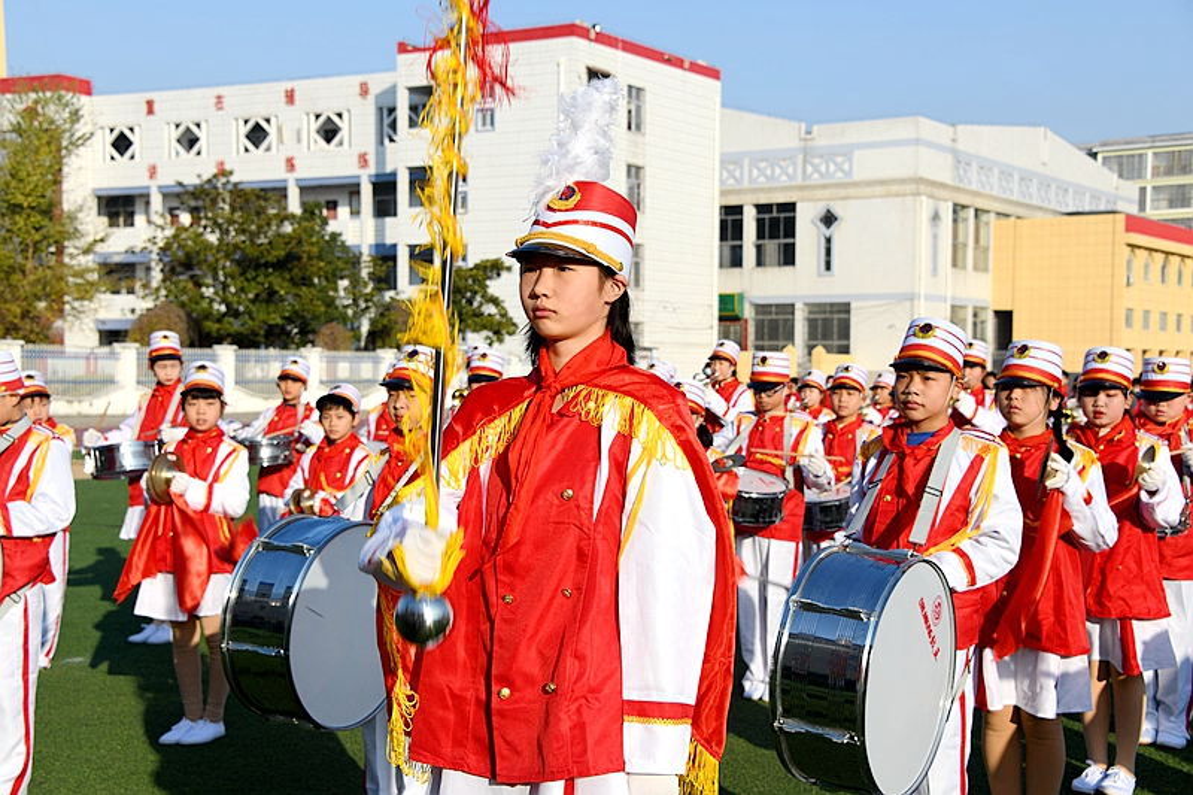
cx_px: 596
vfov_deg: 24.6
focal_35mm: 55
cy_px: 398
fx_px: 1822
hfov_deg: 36.3
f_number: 7.1
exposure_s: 1/200
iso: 64
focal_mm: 55
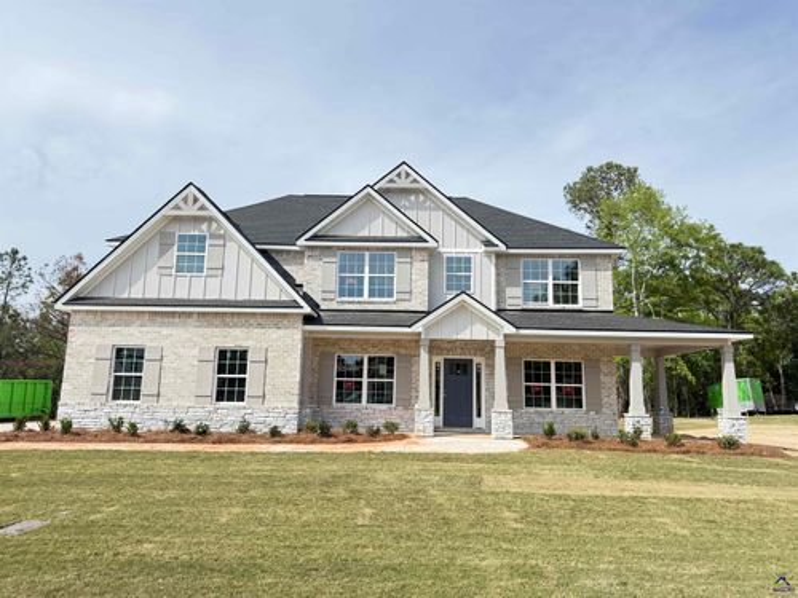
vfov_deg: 56.8
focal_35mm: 24
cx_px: 399
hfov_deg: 71.6
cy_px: 299
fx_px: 553
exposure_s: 1/3145
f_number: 1.78
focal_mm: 6.76
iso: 100
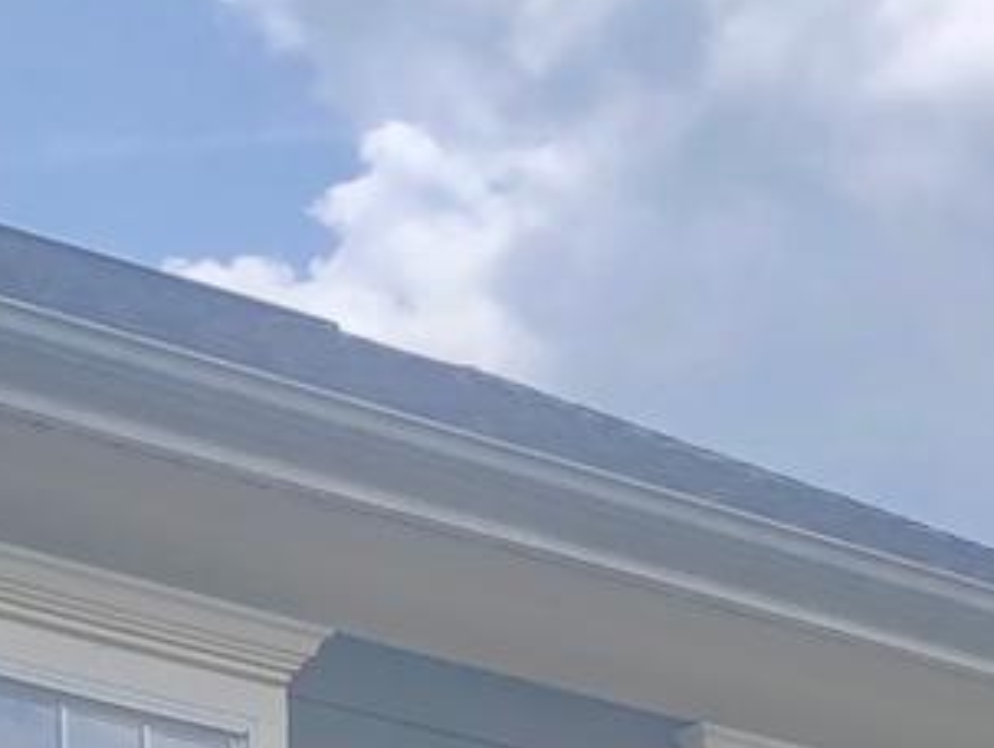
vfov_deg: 7.4
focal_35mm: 189
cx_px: -226
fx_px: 5434
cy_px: 1801
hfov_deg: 10.3
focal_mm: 4
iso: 20
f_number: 1.8
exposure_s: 1/1021
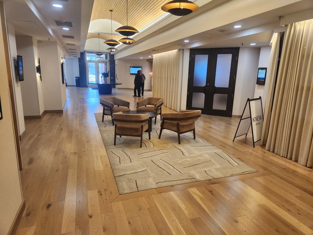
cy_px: 118
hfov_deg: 73.9
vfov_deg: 58.9
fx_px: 208
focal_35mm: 23
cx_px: 156
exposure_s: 1/120
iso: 160
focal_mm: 5.4
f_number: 1.8
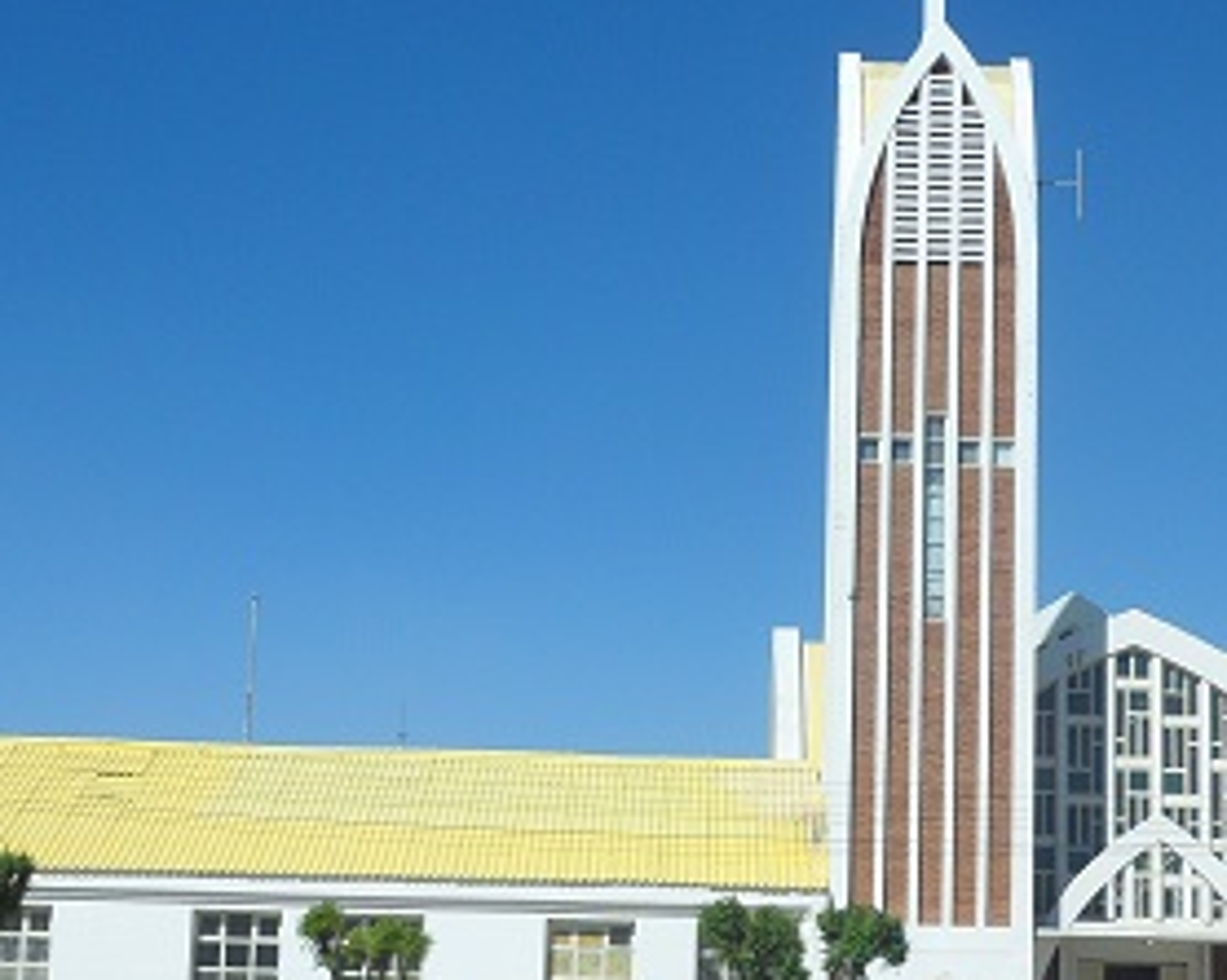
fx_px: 2613
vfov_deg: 21.2
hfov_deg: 26.4
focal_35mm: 72
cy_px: 618
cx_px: 759
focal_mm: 5.7
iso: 80
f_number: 9.4
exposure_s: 1/250
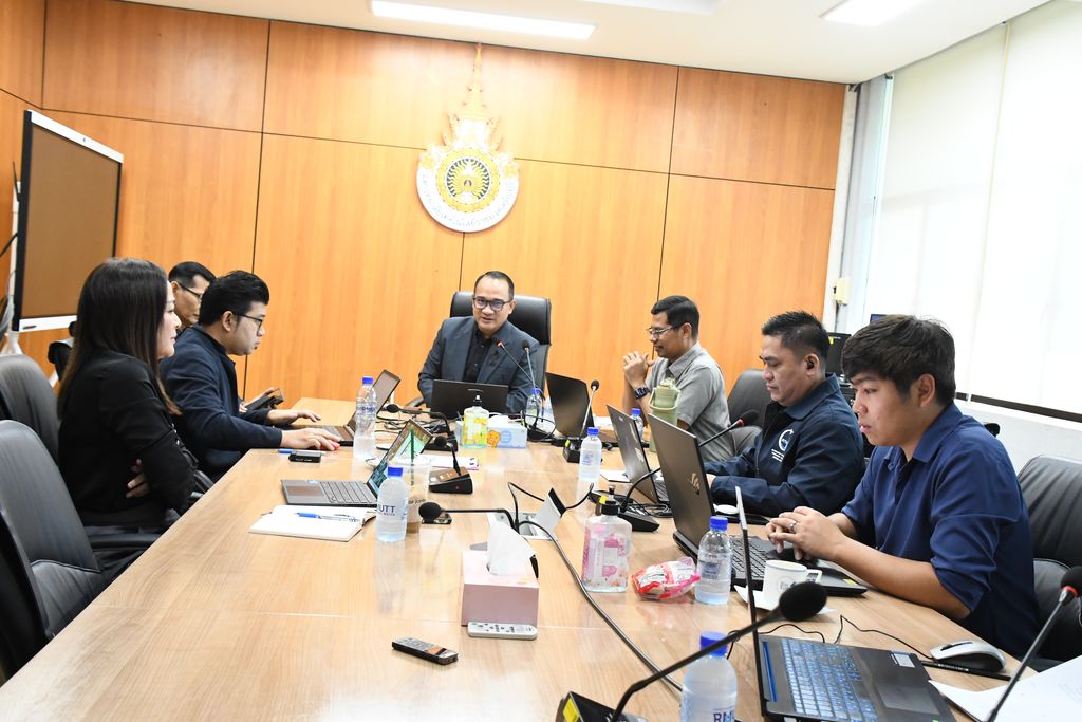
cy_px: 361
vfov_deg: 36.9
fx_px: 1082
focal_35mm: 36
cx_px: 541
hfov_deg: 53.1
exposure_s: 1/125
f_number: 5.6
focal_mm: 24
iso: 3200
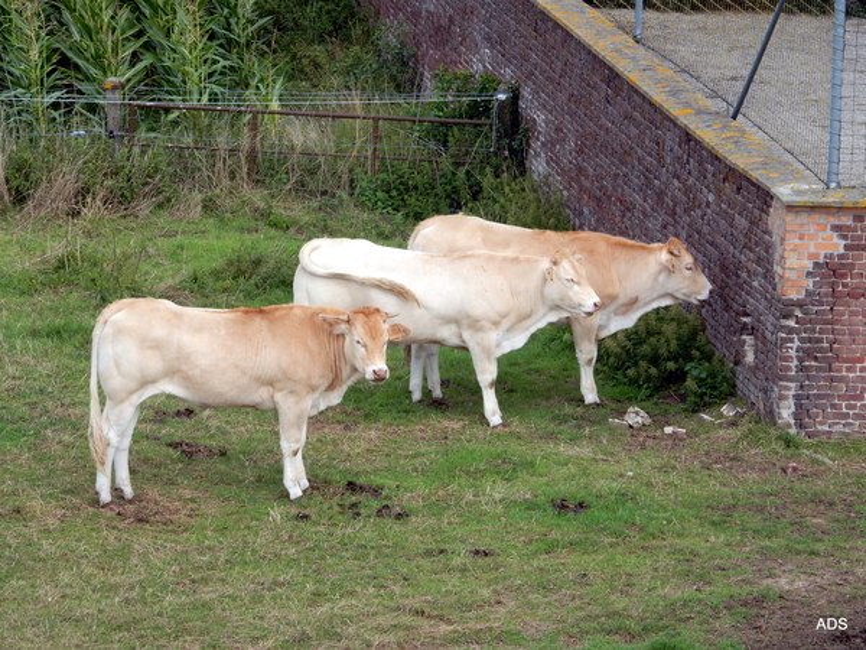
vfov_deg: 6.5
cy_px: 325
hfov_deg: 8.6
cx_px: 433
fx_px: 5729
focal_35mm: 229
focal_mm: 40.9
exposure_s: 1/320
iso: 125
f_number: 6.3
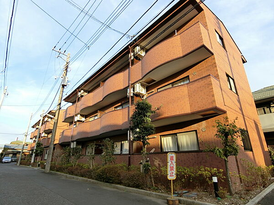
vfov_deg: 68.7
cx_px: 137
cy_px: 102
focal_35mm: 19
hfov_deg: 84.7
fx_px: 150
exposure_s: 1/250
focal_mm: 4.06
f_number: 2.7
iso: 80
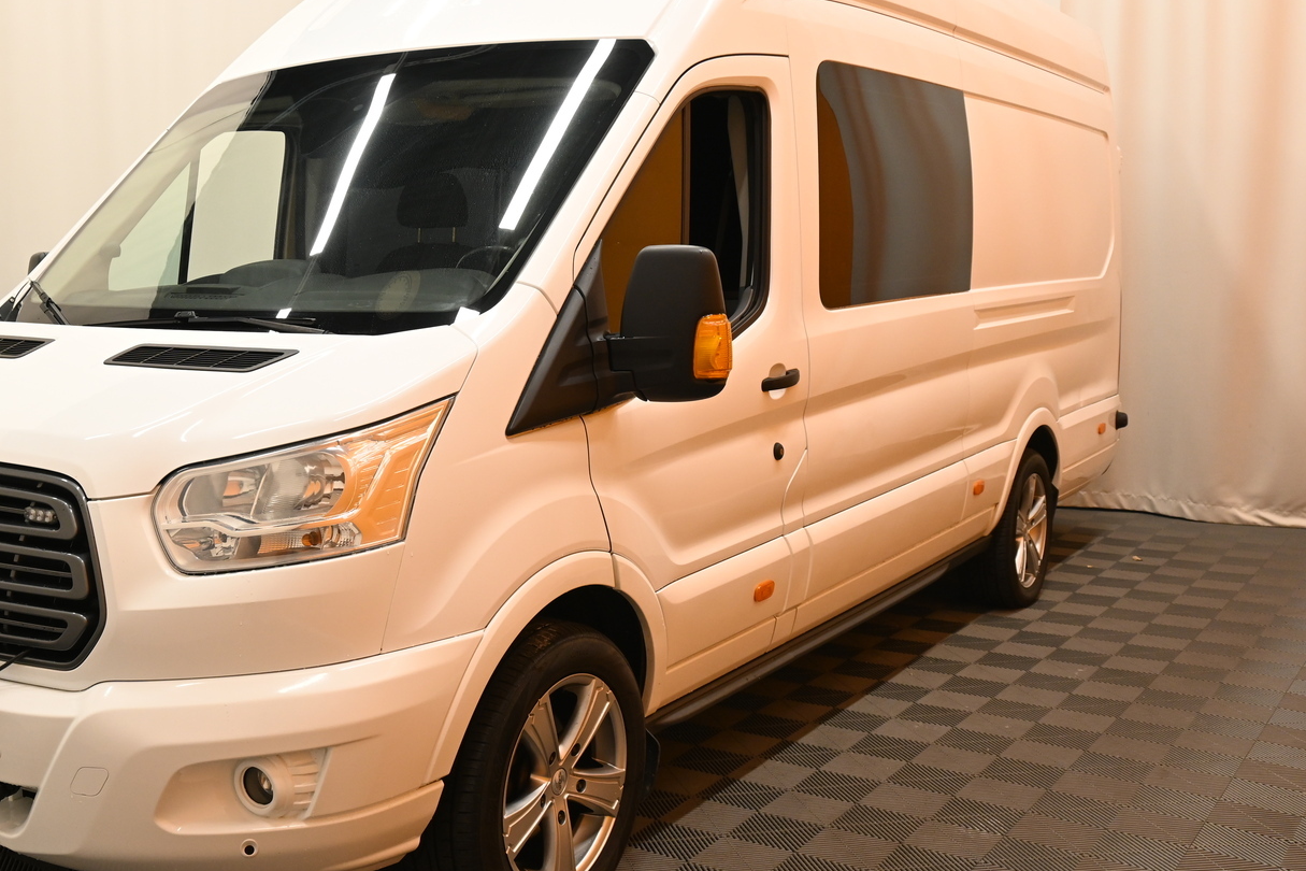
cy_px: 420
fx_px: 1451
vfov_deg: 33.4
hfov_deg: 47.9
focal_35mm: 40
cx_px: 475
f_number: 5.6
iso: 640
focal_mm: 20
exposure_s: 1/30
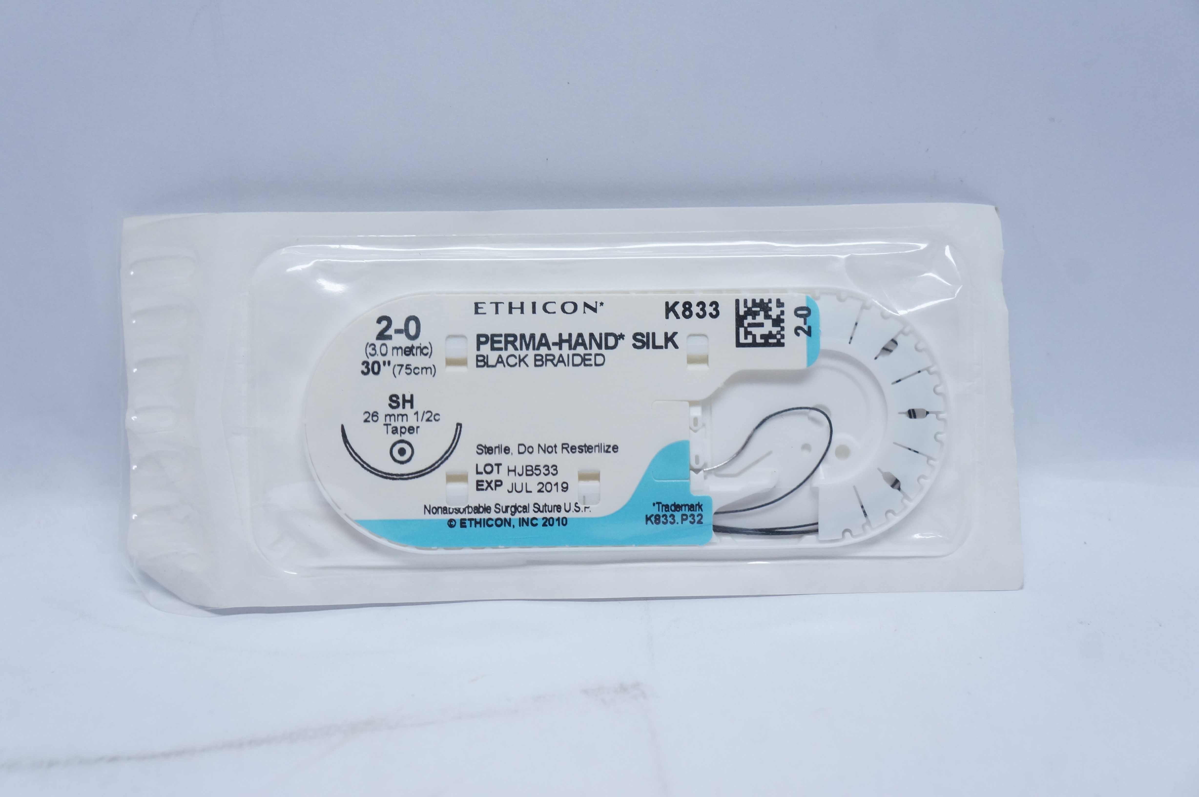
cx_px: 600
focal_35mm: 51
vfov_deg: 26.4
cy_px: 398
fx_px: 1697
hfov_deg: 38.9
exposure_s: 1/60
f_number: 7.1
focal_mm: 34
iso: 800
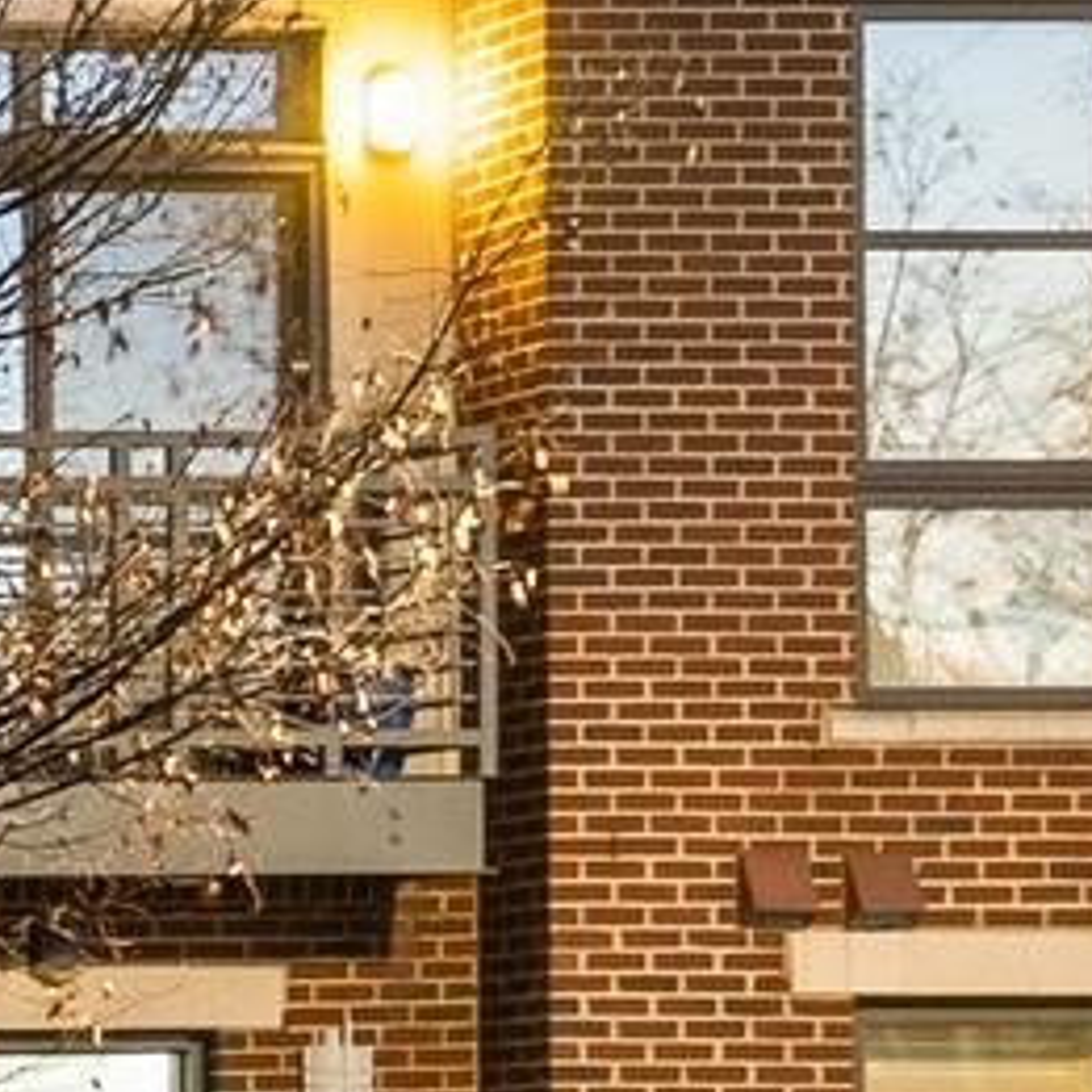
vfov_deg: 8.6
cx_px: -3071
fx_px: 7138
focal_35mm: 200
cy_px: -504
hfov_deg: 7.0
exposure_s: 1/2
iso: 800
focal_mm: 30
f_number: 5
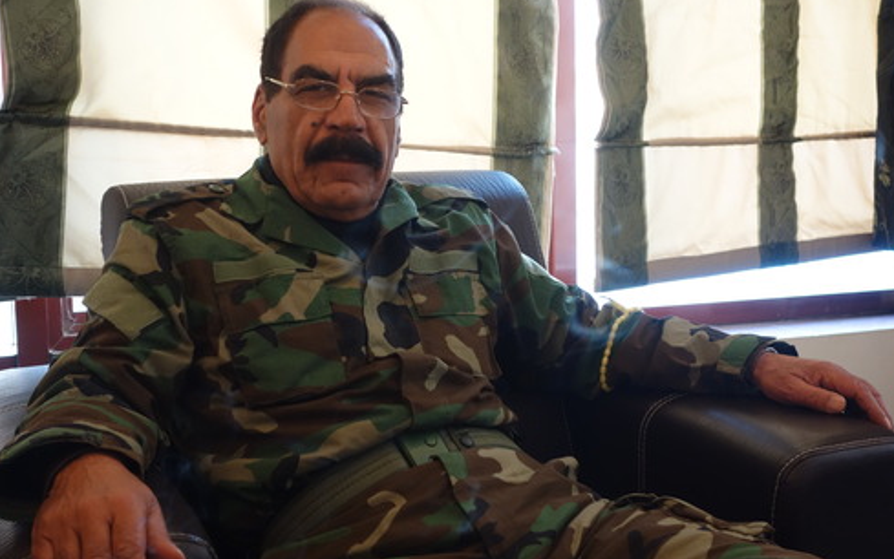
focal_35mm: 51
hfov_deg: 39.6
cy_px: 266
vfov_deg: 25.4
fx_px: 1243
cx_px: 442
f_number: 3.2
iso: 640
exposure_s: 1/50
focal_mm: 18.23
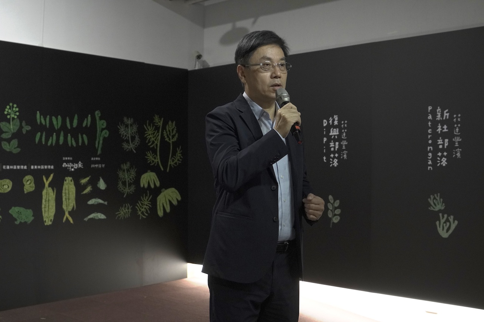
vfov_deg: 30.8
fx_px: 585
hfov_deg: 45.0
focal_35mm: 44
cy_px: 161
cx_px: 242
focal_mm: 29
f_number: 4
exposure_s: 1/100
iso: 1600
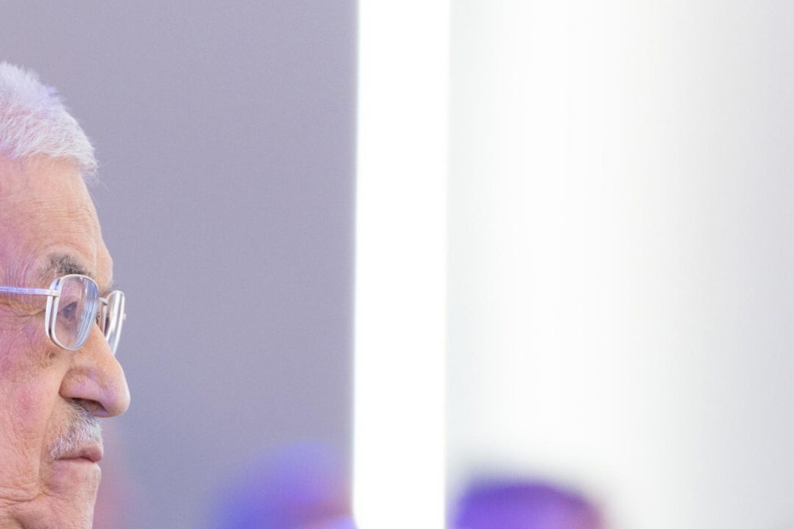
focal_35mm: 429
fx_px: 9461
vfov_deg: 3.2
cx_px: 87
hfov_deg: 4.8
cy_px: 547
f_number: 2.8
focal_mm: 180
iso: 1600
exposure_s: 1/80
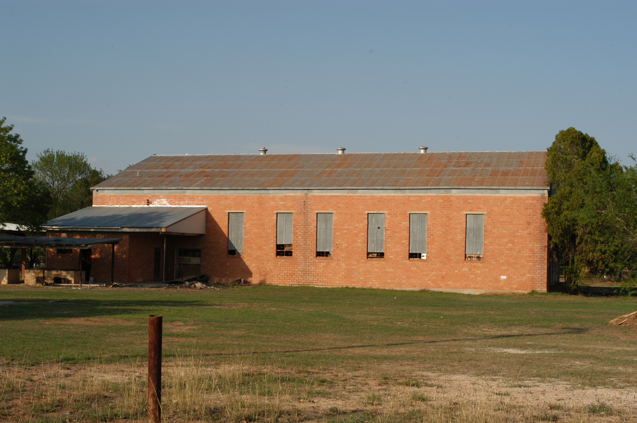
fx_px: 928
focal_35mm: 52
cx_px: 318
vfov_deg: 25.7
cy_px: 212
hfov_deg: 37.9
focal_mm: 35
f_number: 10
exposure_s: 1/350
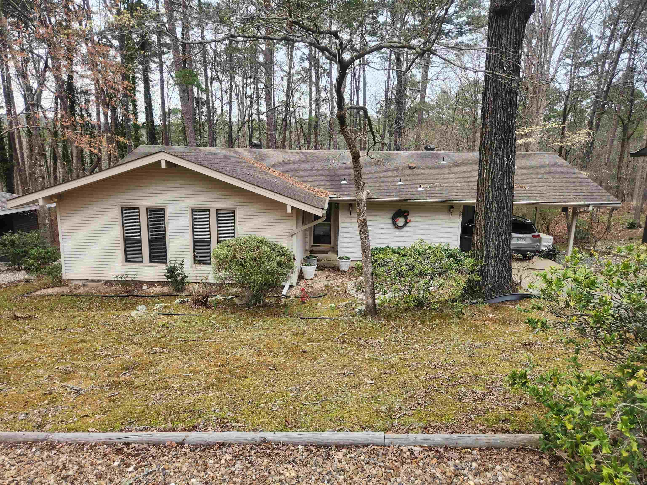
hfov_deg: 73.9
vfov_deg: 58.9
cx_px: 324
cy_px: 242
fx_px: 430
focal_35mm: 23
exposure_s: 1/180
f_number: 1.8
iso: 80
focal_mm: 5.4
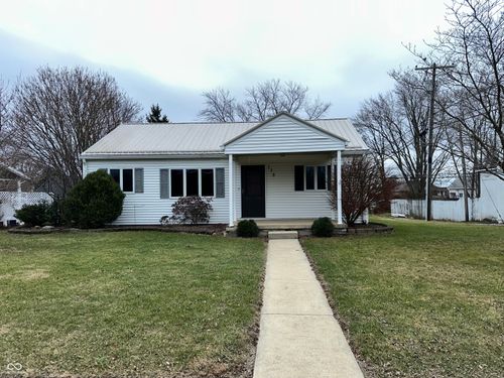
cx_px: 252
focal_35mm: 24
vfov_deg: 56.8
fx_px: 349
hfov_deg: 71.6
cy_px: 189
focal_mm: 6.86
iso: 100
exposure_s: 1/2028
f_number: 1.78
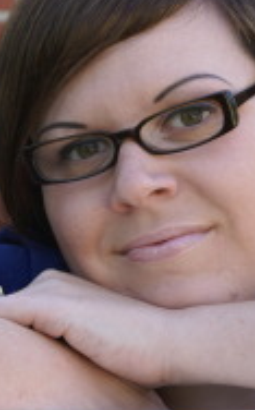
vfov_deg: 8.2
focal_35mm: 257
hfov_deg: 5.1
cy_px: 158
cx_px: 177
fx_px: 2866
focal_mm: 70
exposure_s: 1/125
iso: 250
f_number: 5.6
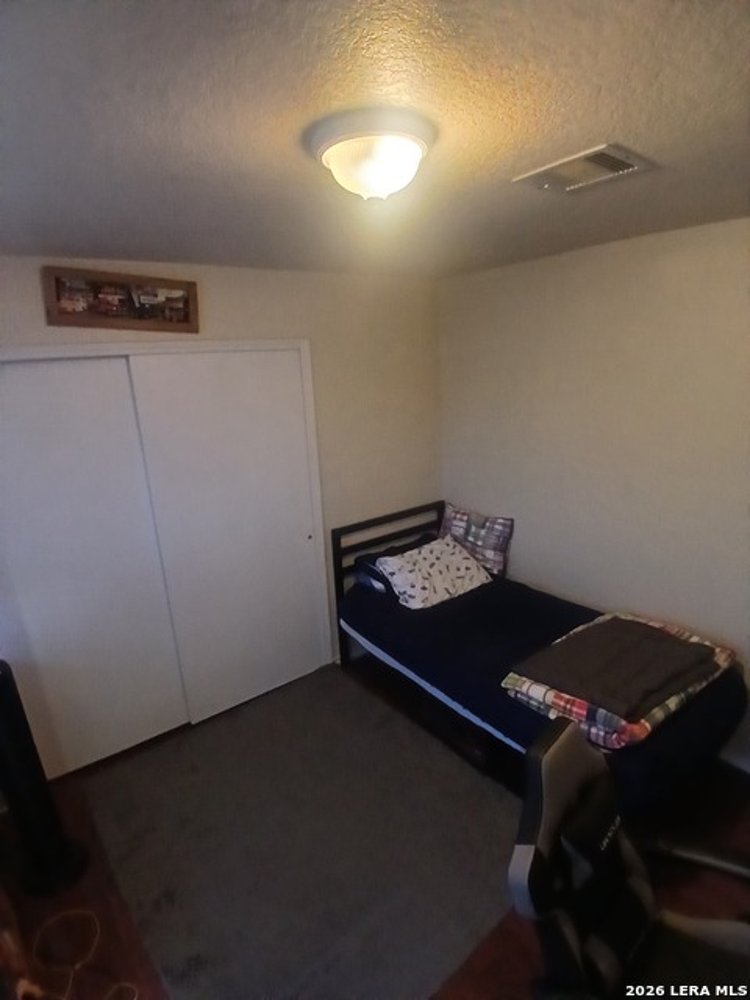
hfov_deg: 74.7
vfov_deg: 91.0
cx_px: 375
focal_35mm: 17
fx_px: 491
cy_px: 500
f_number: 2.2
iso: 500
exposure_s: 1/30
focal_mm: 1.4
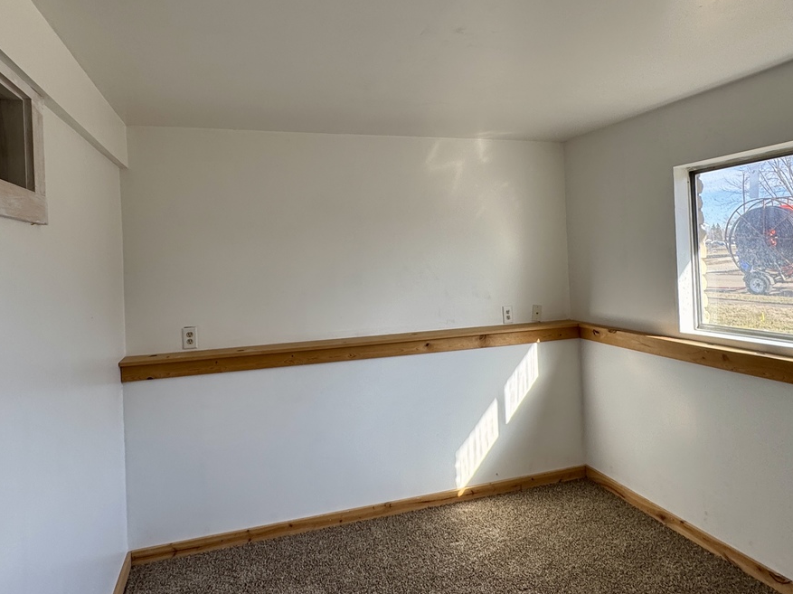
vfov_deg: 58.6
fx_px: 527
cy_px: 254
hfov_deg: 73.9
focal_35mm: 23
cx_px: 392
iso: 40
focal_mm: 2.22
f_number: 2.2
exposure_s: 1/153
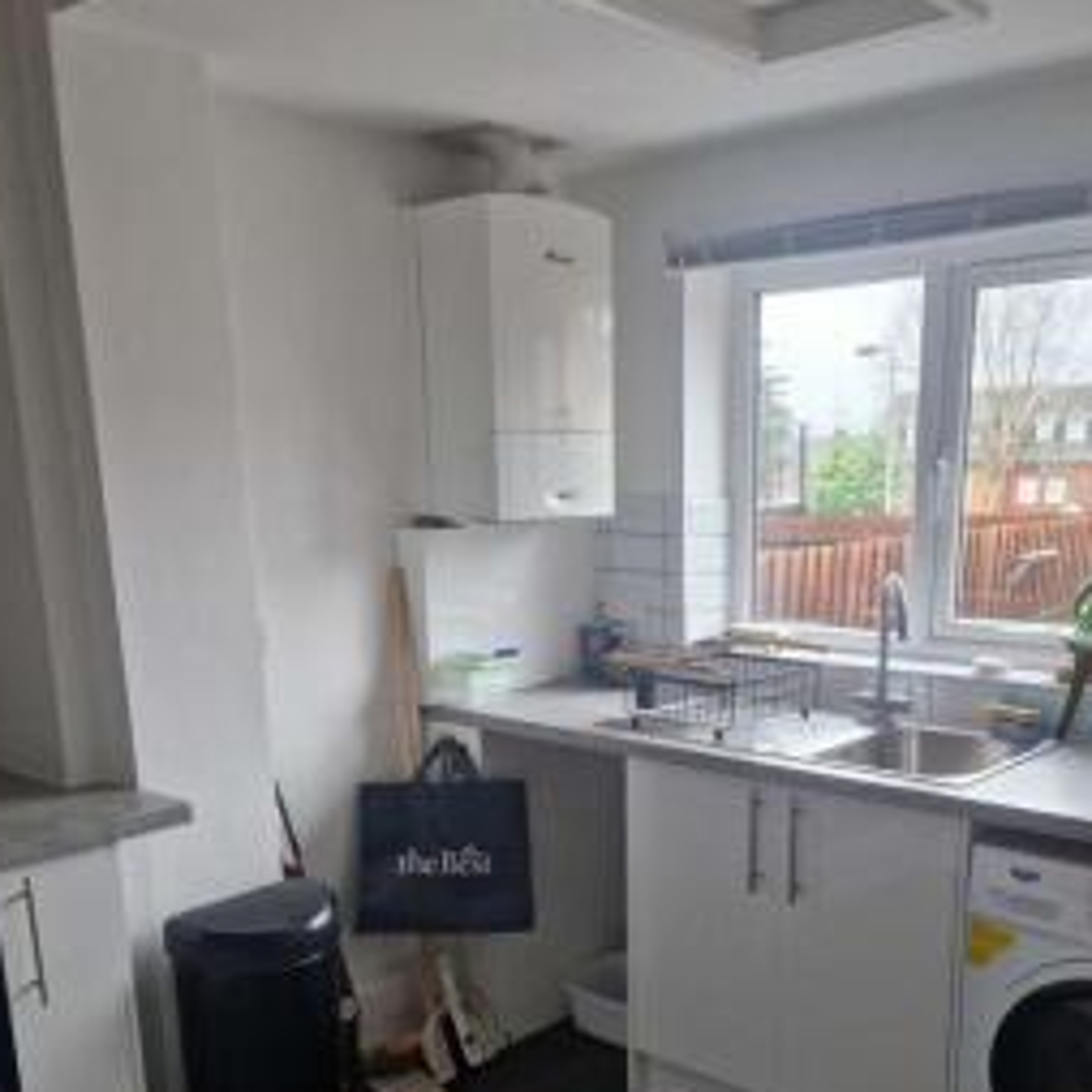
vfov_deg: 46.0
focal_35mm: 35
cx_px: 645
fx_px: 1249
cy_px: 785
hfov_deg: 47.0
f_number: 1.8
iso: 400
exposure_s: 1/100
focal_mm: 5.4
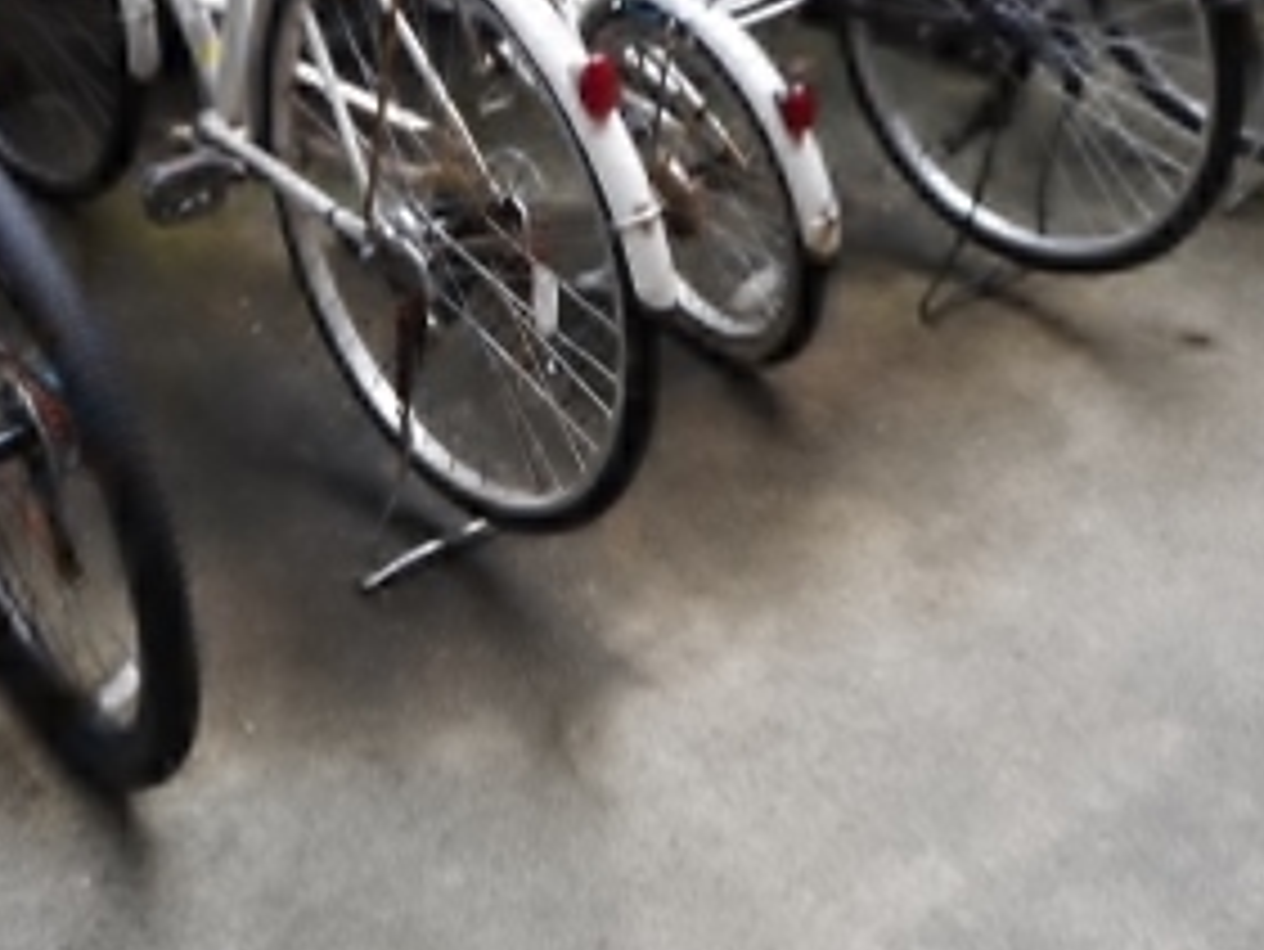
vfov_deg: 24.9
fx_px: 2082
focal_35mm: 57
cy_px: 86
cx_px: 517
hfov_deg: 33.7
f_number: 3.7
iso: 80
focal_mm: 4.5
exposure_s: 1/40
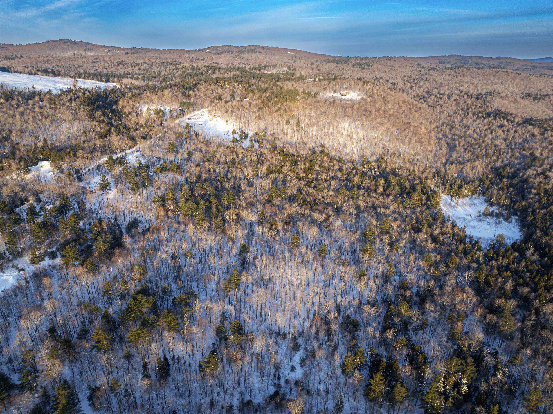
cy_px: 207
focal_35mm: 24
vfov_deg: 56.8
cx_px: 276
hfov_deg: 71.6
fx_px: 383
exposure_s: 1/500
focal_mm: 12.29
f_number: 2.8
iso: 150
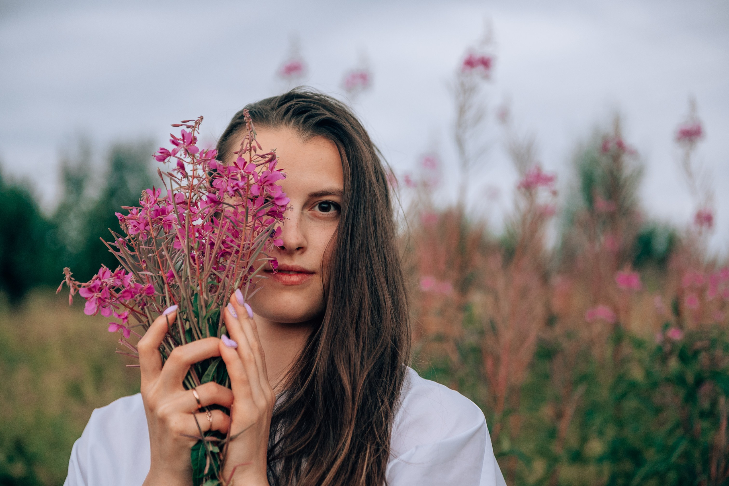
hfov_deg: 28.8
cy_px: 243
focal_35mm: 70
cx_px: 364
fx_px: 1417
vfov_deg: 19.5
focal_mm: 70
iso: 1250
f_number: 2.8
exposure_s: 1/125
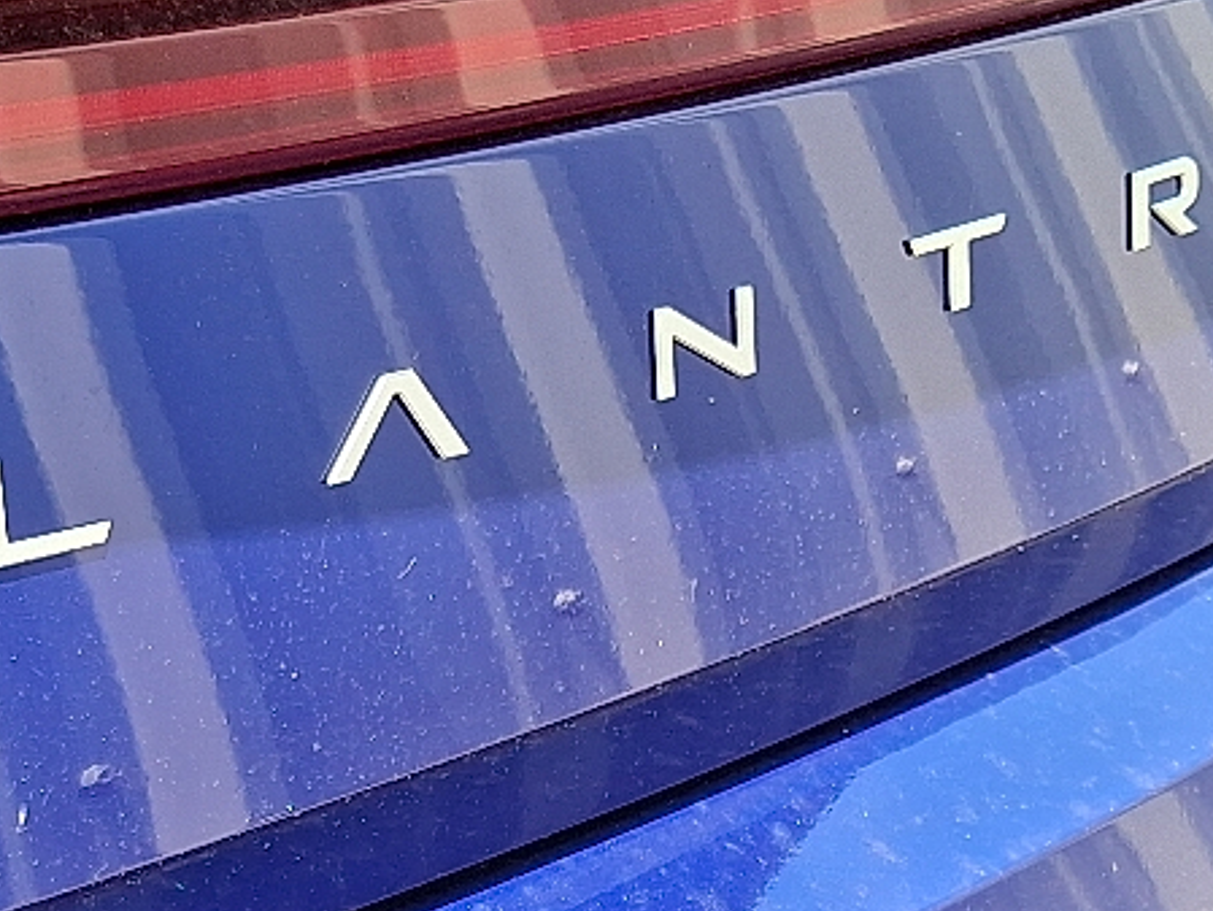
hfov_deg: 21.3
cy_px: 700
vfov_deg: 16.5
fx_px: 3120
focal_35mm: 89
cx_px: 19
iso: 25
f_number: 1.8
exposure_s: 1/323
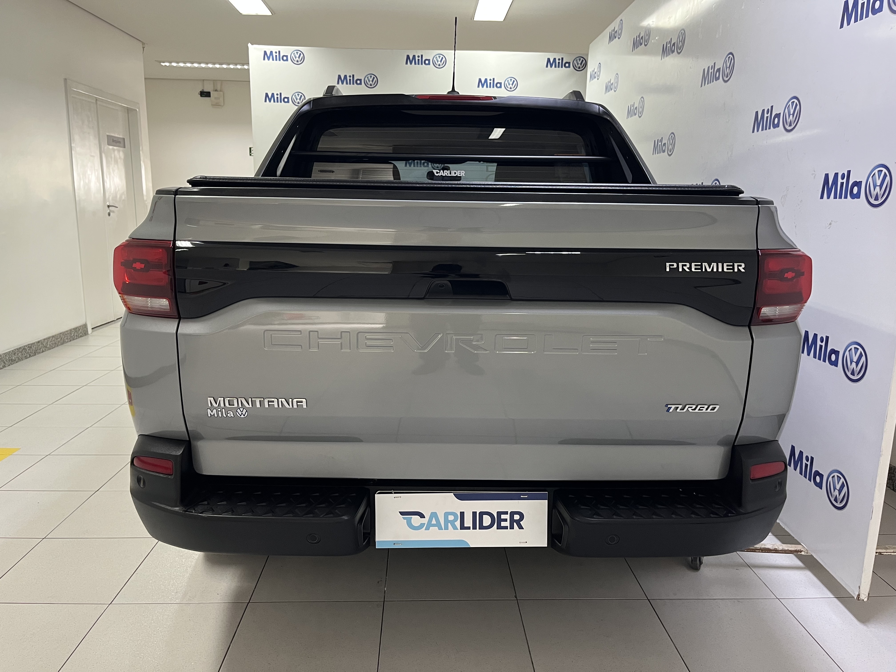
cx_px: 448
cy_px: 336
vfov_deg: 53.1
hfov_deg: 67.3
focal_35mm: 26
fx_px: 673
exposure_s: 1/60
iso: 200
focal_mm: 5.1
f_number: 1.6
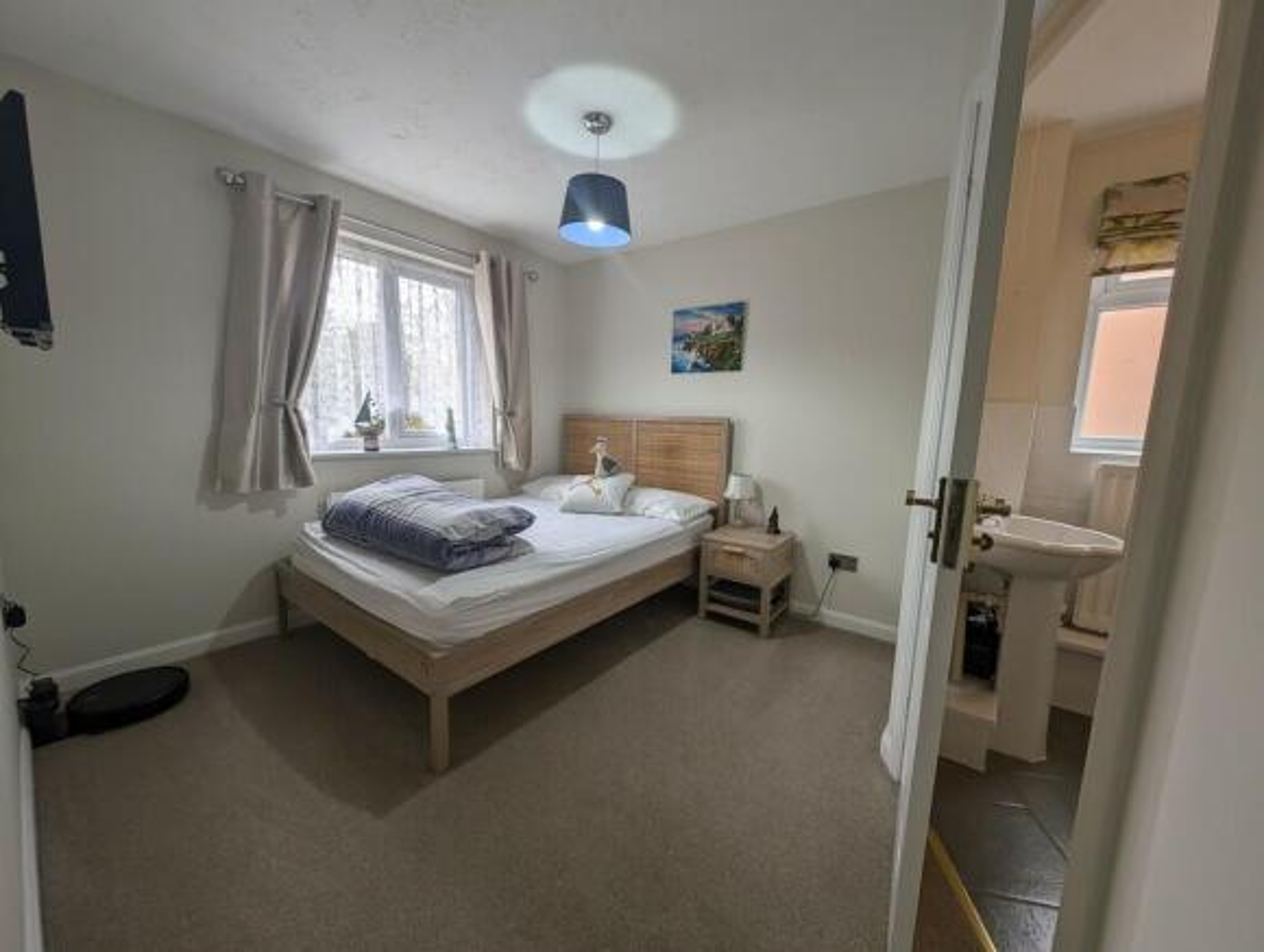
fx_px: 439
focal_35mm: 12
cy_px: 476
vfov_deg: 94.7
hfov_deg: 110.4
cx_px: 632
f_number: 1.95
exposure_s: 1/53
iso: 45
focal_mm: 2.23
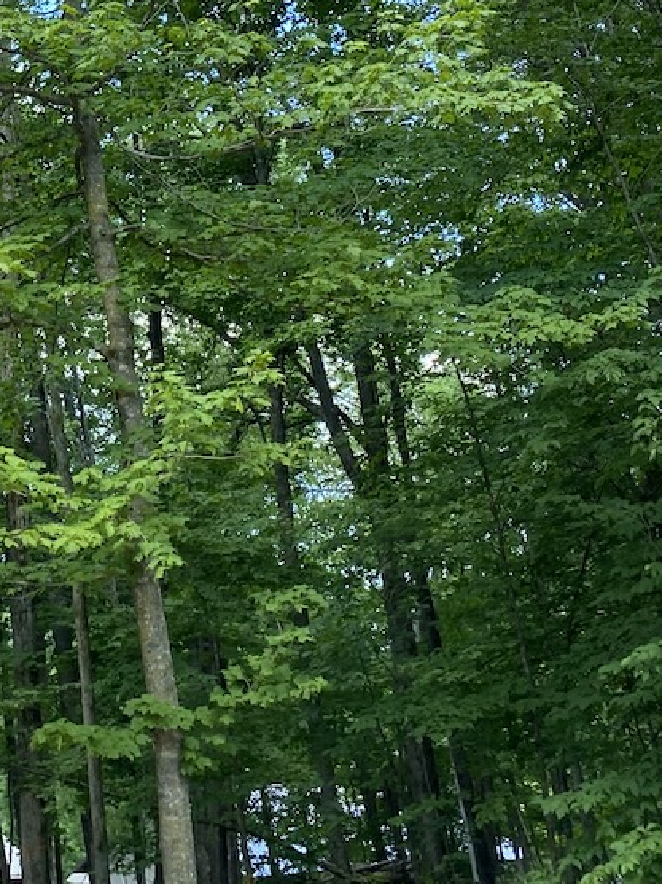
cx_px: -57
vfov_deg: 28.2
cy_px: -28
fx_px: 1633
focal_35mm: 64
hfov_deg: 21.8
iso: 40
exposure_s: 1/122
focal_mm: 4.25
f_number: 1.8
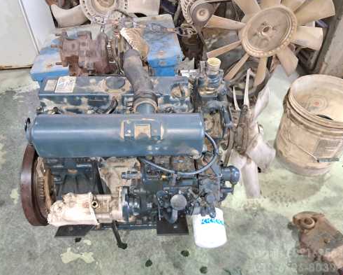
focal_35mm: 29
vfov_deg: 50.0
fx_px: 294
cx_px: 161
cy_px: 136
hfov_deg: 60.4
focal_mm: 4
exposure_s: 1/40
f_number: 1.8
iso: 500
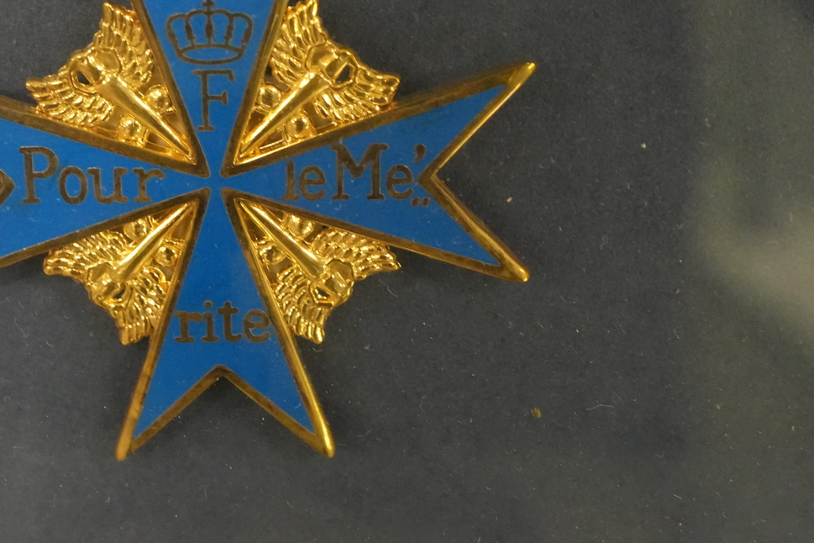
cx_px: 205
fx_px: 1764
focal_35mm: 78
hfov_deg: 25.7
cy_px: 183
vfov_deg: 17.5
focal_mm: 35
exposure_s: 1/40
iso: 8000
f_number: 8
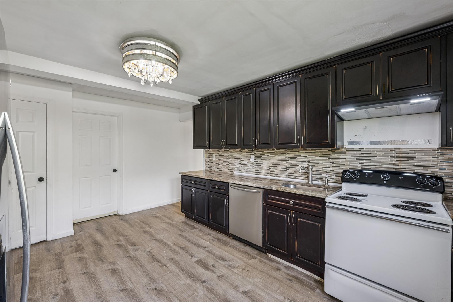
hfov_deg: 104.3
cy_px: 151
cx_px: 226
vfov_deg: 81.2
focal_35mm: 14
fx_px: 176
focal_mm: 14
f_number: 8
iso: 400
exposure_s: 1/20
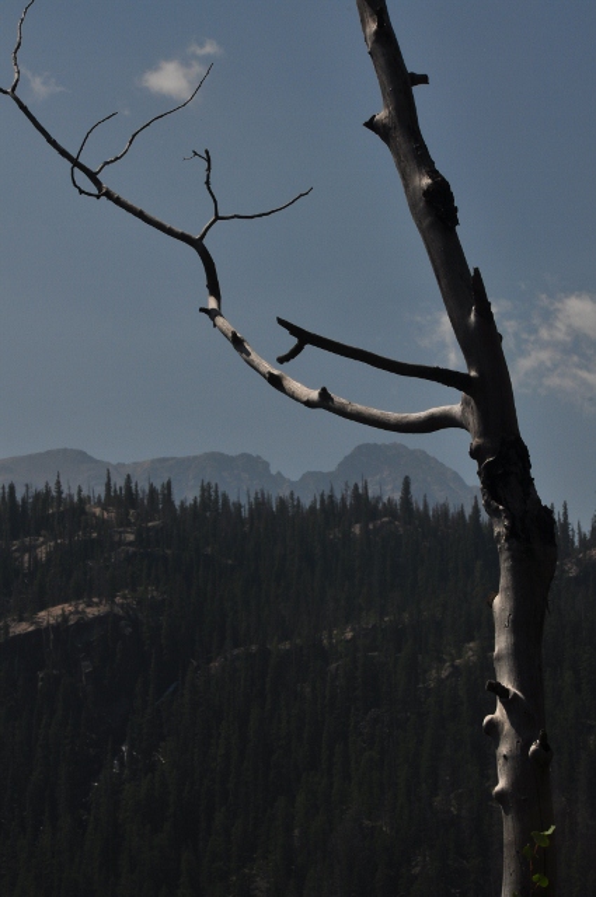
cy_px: 448
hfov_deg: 9.6
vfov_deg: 14.4
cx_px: 298
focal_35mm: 142
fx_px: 3548
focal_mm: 95
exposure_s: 1/90
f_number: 27
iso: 200
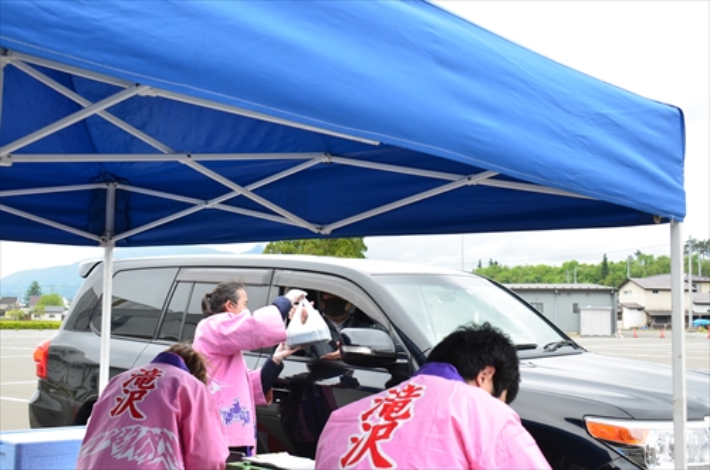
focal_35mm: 48
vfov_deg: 27.9
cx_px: 355
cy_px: 235
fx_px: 945
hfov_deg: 41.2
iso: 100
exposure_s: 1/60
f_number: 6.3
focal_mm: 32
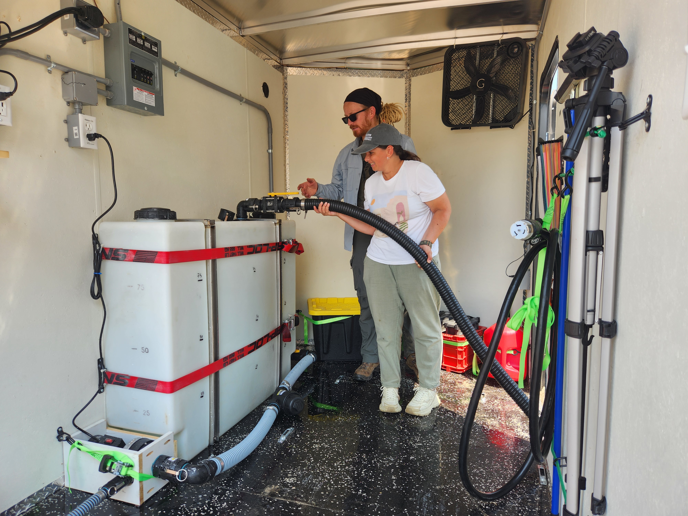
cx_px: 344
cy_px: 258
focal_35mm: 23
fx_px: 457
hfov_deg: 73.9
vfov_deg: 58.9
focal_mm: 5.4
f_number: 1.8
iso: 20
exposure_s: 1/230
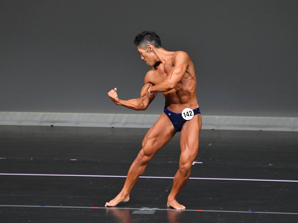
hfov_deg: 4.7
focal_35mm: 423
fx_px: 3641
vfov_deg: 3.5
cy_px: 112
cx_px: 144
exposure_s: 1/400
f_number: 5.6
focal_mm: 250
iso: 4000
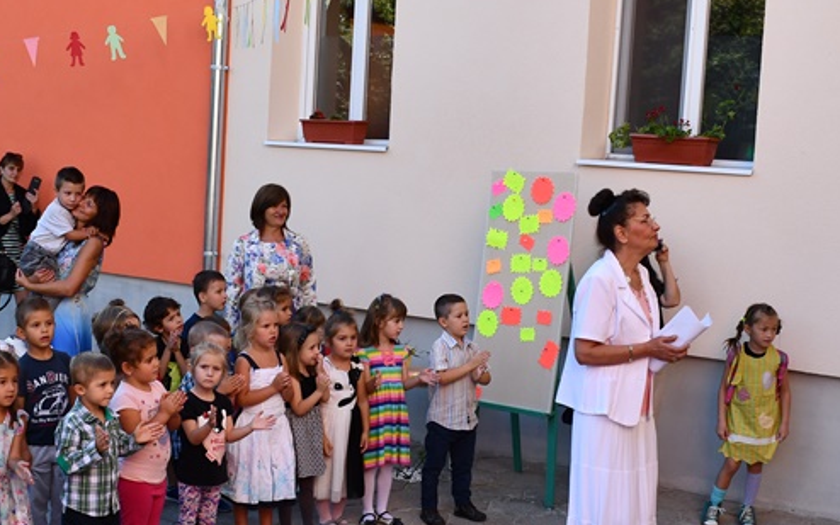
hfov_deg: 35.6
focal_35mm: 57
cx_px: 360
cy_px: 371
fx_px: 1305
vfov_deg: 22.6
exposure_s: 1/250
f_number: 5.6
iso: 200
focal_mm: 18
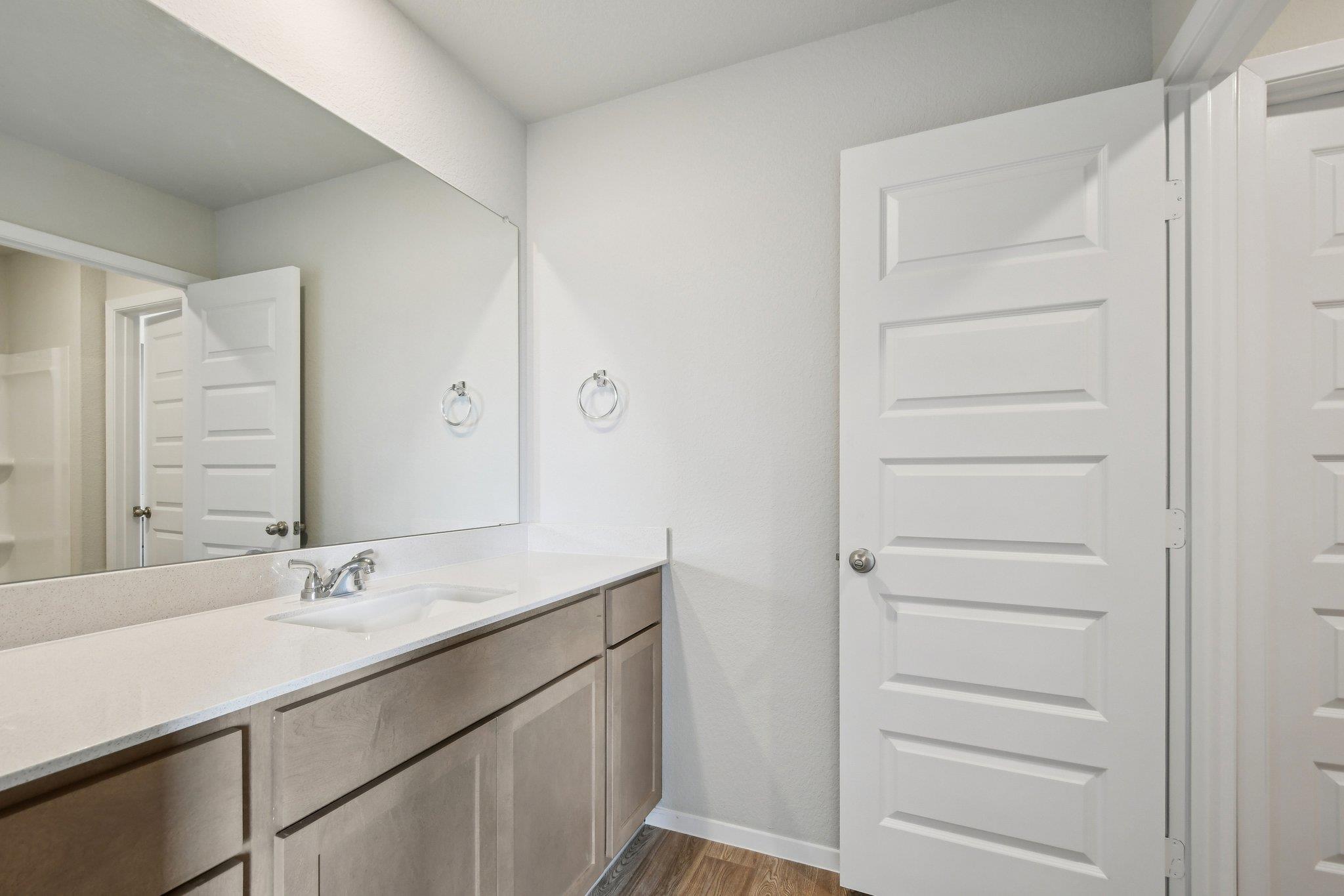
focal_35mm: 15
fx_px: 560
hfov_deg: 100.4
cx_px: 672
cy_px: 448
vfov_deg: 77.3
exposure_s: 1/25
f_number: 8
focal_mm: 10
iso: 400
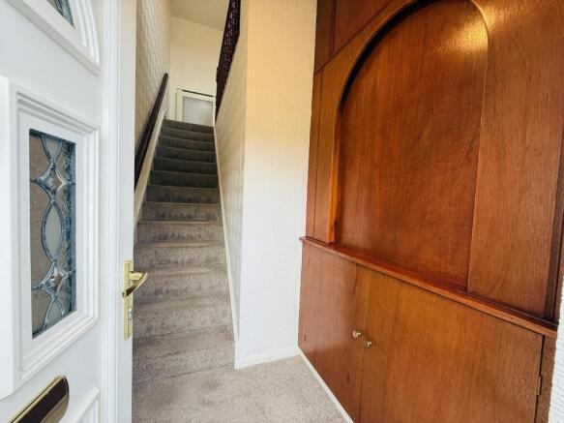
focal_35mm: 14
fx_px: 228
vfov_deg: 85.7
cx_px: 282
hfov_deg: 102.1
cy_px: 212
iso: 100
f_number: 2.2
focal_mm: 2.22
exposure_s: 1/100
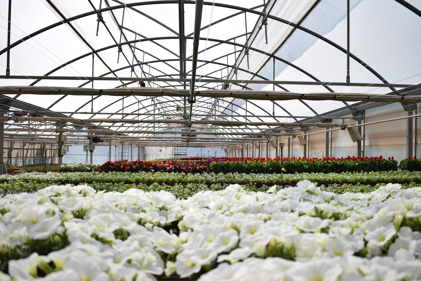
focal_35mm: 40
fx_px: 474
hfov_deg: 47.9
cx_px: 210
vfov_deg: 33.0
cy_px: 140
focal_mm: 27
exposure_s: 1/800
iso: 100
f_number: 5
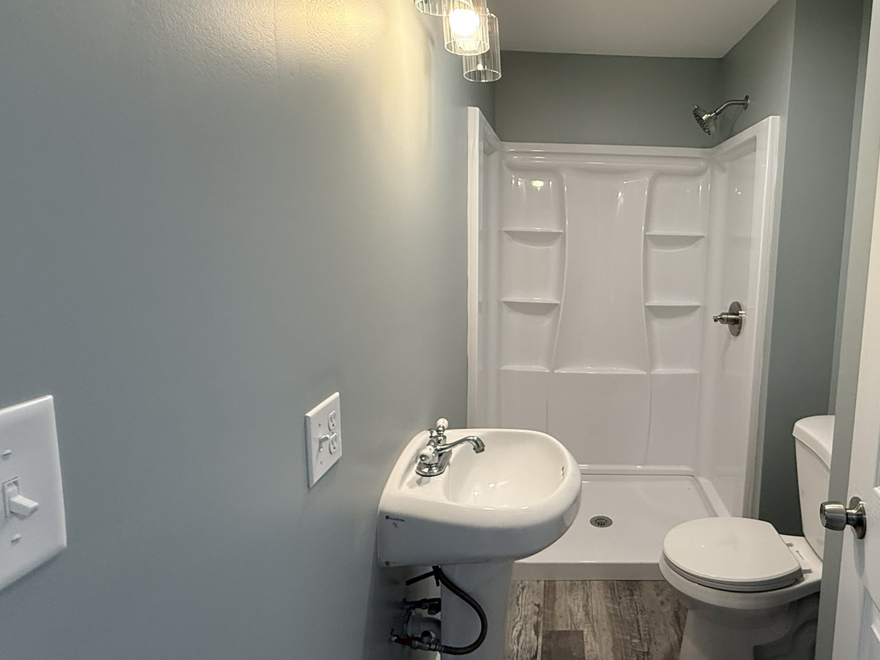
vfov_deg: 60.9
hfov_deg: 74.1
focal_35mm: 22
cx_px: 585
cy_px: 297
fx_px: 559
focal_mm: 2.22
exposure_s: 1/120
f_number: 2.2
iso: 250
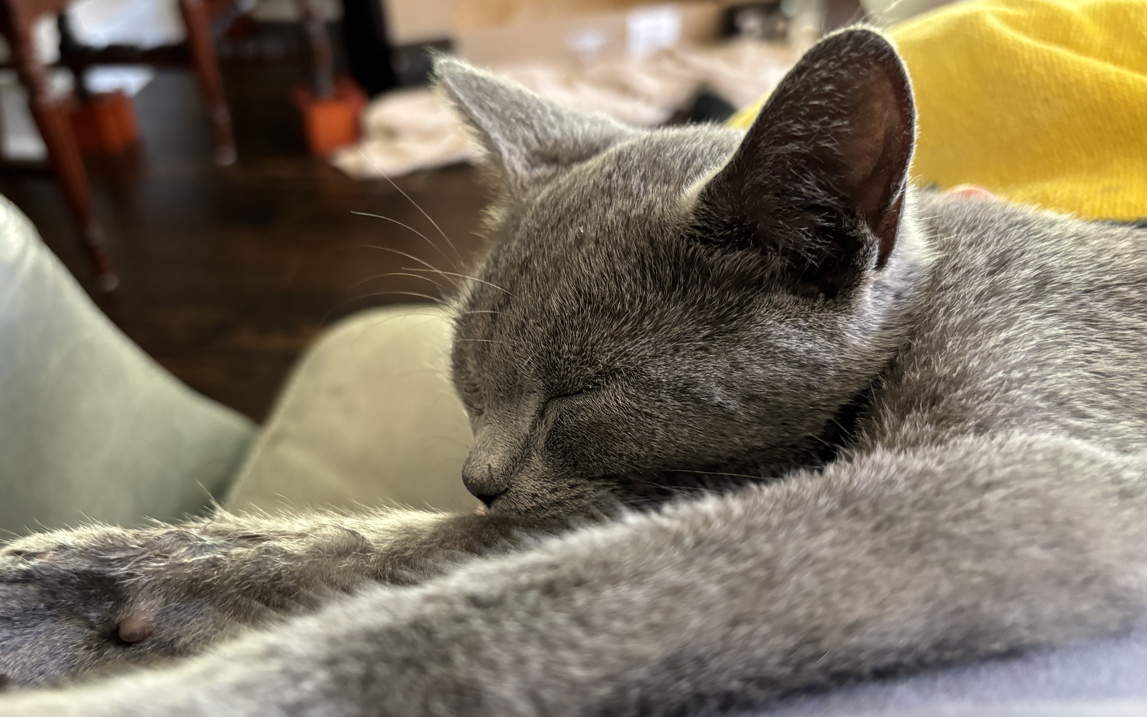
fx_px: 938
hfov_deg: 62.8
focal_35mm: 30
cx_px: 526
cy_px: 377
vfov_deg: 41.8
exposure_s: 1/33
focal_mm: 5.96
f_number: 1.6
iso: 640
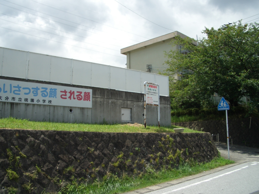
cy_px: 97
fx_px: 262
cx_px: 130
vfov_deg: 40.7
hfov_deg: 52.6
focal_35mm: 35
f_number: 4.3
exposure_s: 1/640
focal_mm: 5.8
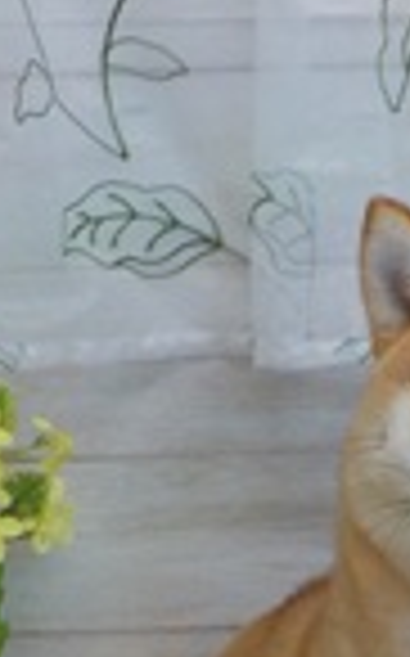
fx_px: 1558
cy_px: 702
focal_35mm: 87
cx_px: 396
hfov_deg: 14.8
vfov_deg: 22.6
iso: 125
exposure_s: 1/40
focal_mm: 4.1
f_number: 3.3
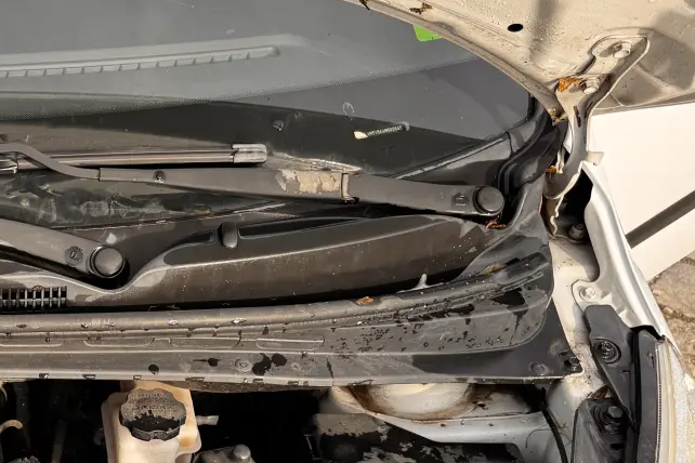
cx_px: -61
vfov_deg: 23.5
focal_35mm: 56
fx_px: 1081
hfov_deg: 31.7
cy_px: 426
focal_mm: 6.76
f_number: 1.78
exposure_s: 1/609
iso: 80
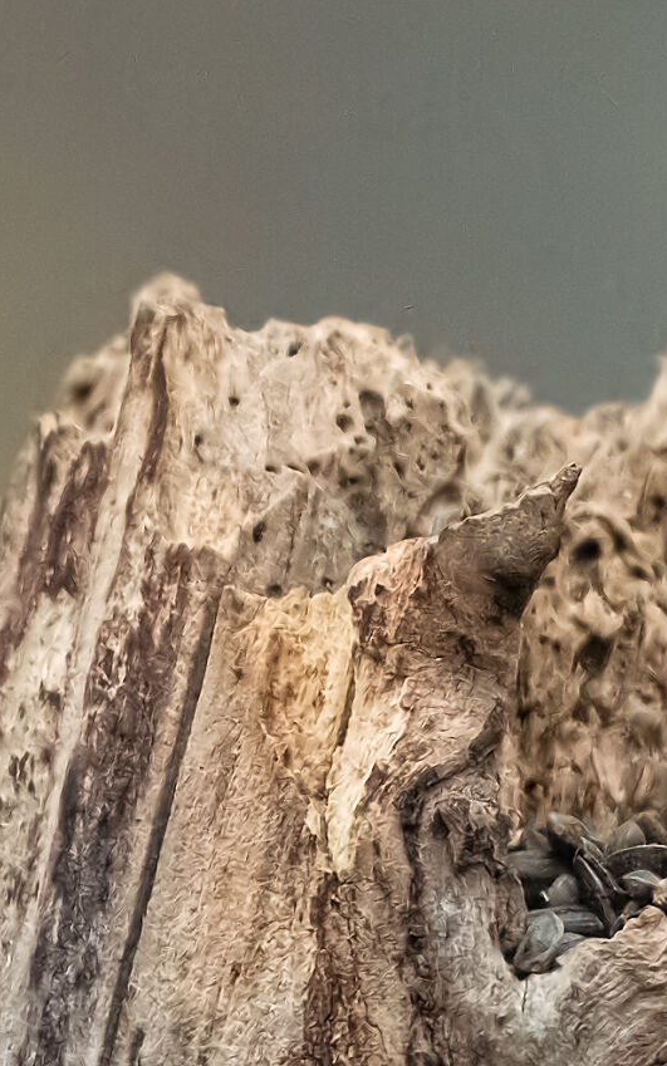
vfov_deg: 1.5
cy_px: 544
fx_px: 41861
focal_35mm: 1440
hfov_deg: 0.9
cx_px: 700
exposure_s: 1/2000
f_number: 5.6
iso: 4000
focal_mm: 500
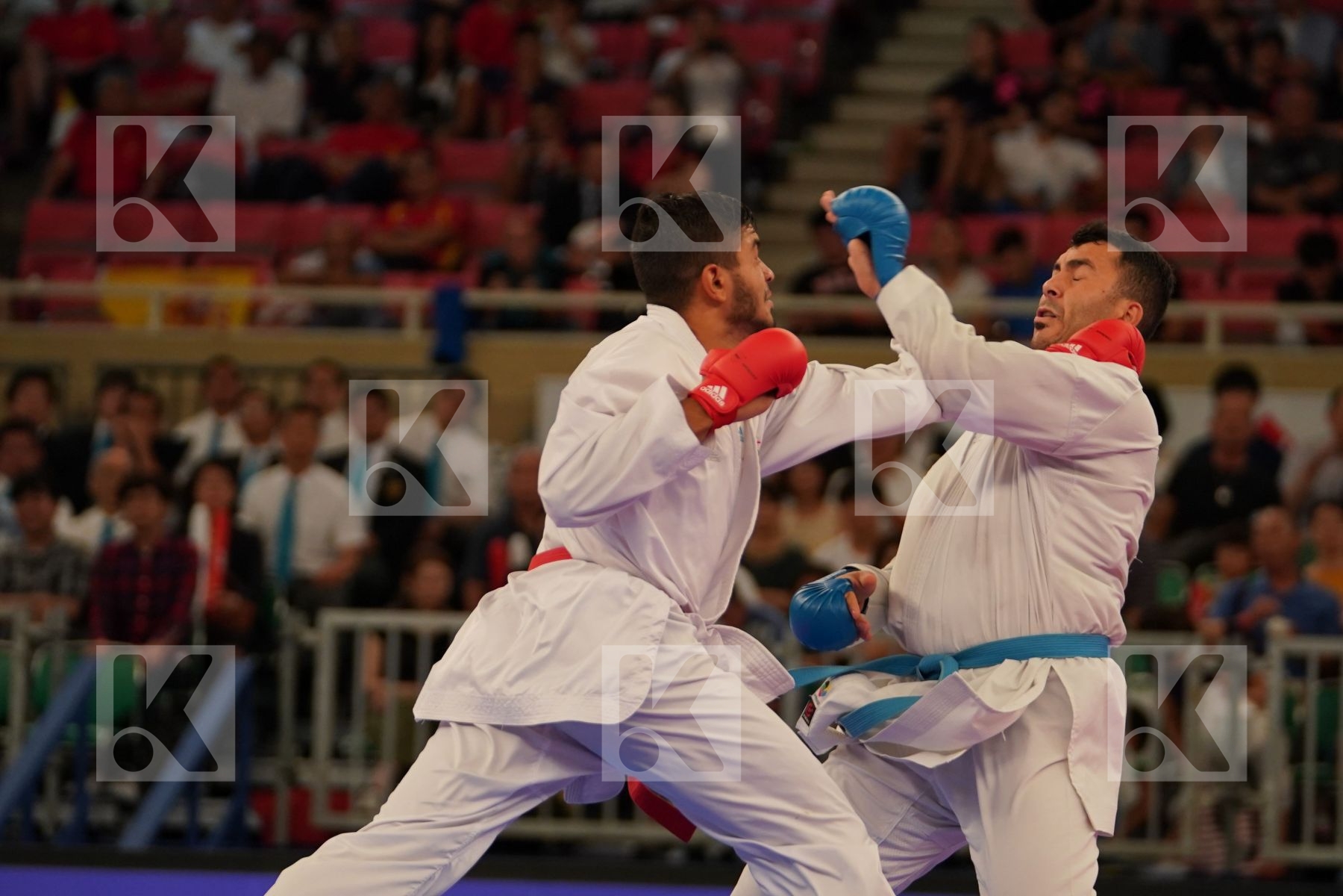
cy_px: 448
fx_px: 8393
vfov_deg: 6.1
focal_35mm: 225
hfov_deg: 9.1
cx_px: 672
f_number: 2.8
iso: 1600
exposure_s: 1/1000
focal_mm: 150
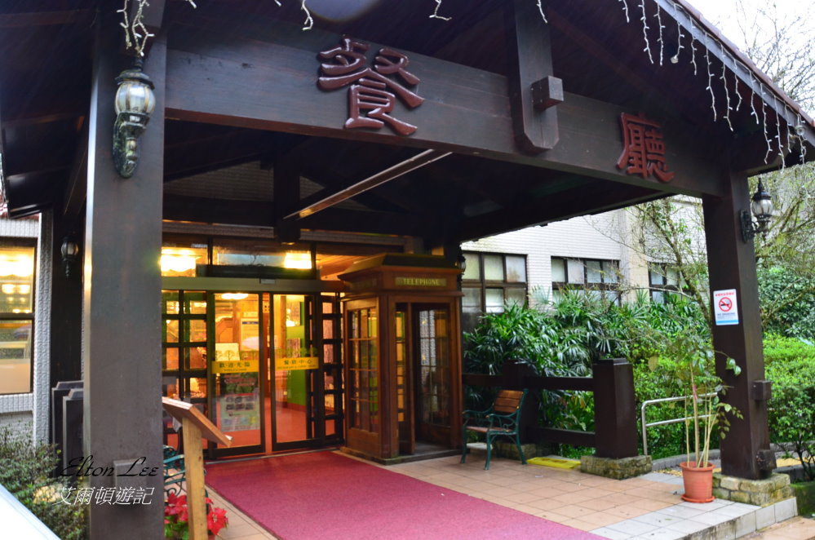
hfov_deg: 67.5
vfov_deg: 47.8
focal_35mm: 27
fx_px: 610
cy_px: 270
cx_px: 408
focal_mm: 18
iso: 800
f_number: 6.3
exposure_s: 1/10
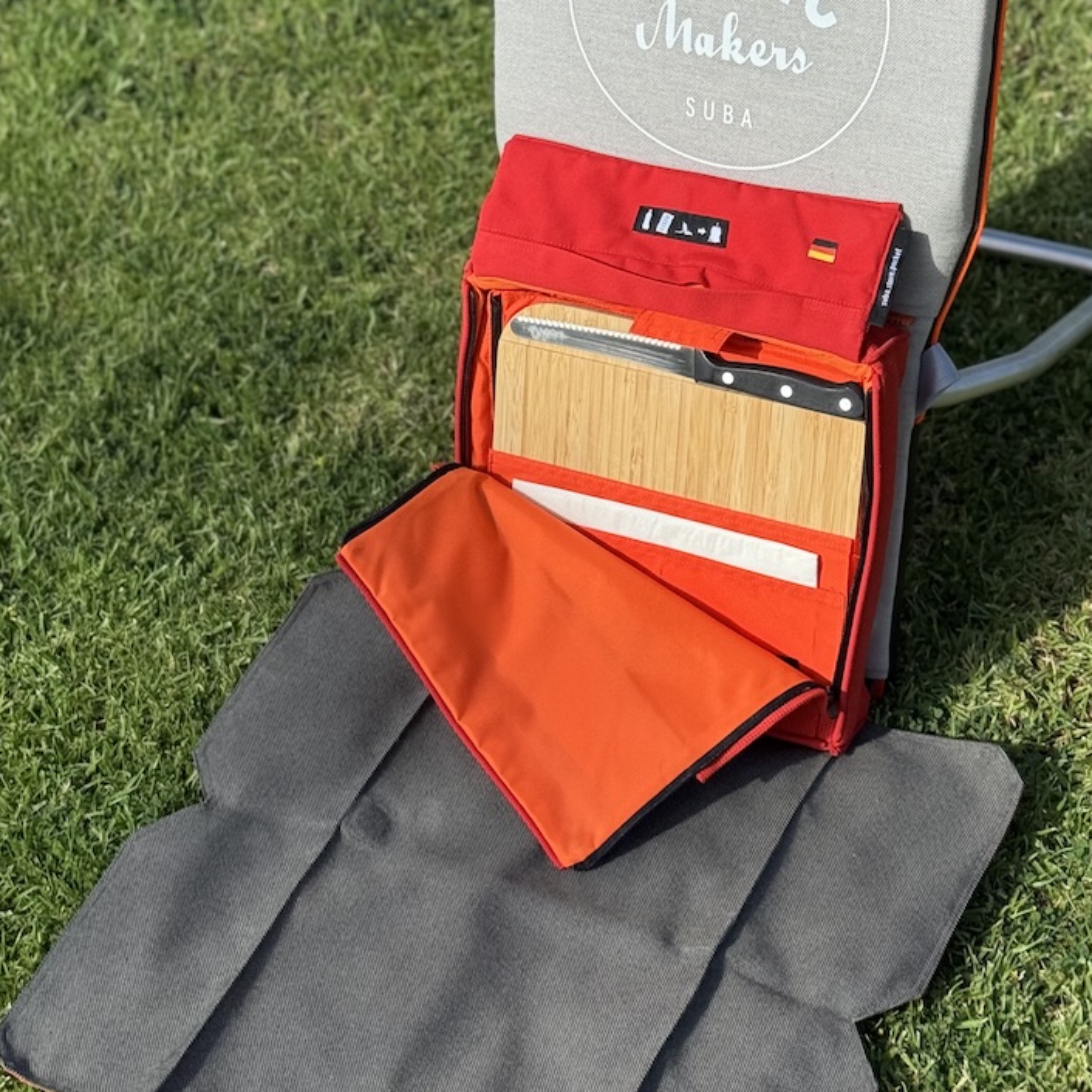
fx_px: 2855
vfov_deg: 21.6
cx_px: 687
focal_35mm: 80
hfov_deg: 21.6
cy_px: 440
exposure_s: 1/4310
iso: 64
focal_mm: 6.76
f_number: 1.78
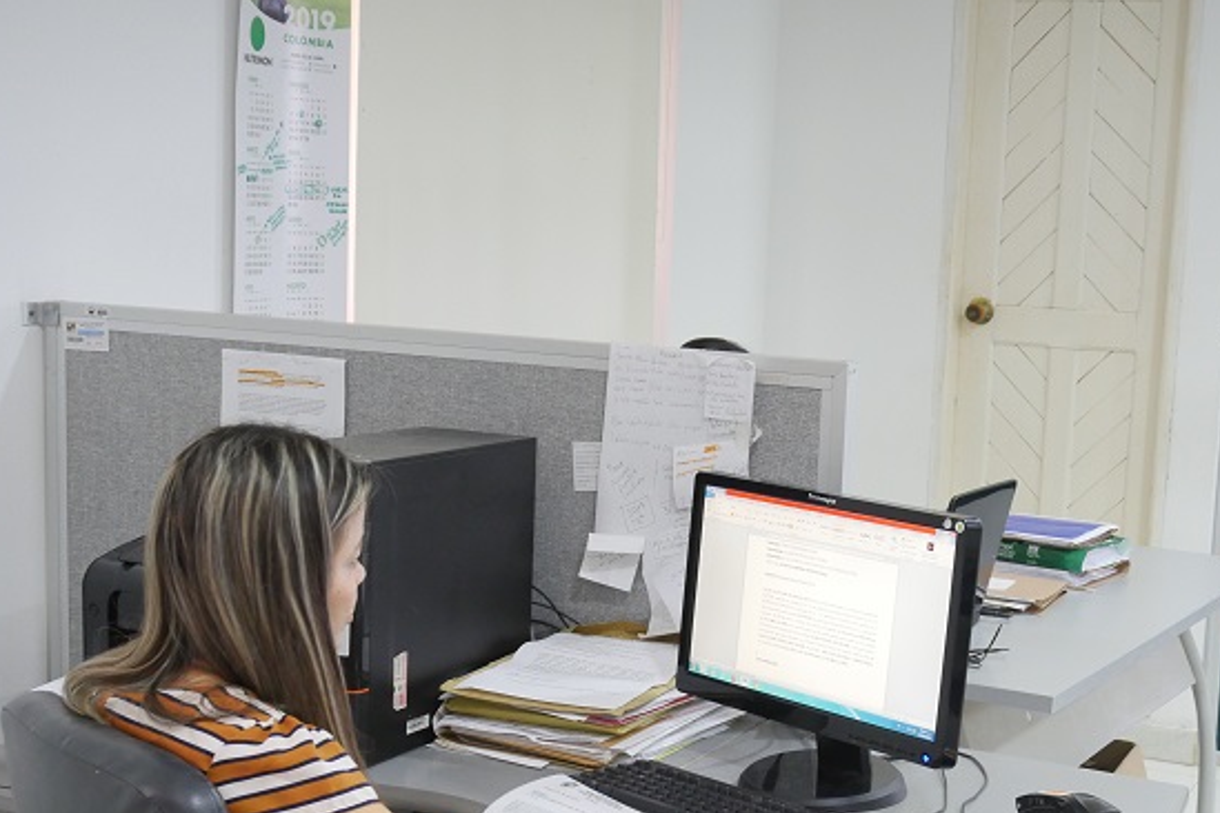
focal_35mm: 60
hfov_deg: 33.3
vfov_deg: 22.5
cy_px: 546
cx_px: 736
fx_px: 2033
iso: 1600
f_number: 4.5
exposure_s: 1/60
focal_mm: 22
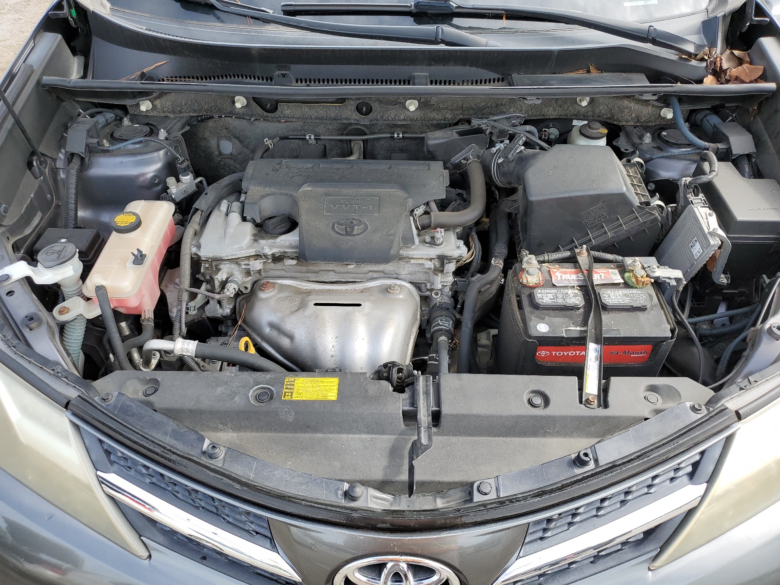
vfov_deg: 53.1
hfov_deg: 67.3
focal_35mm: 26
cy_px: 292
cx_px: 390
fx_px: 586
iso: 50
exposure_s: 1/556
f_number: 1.5
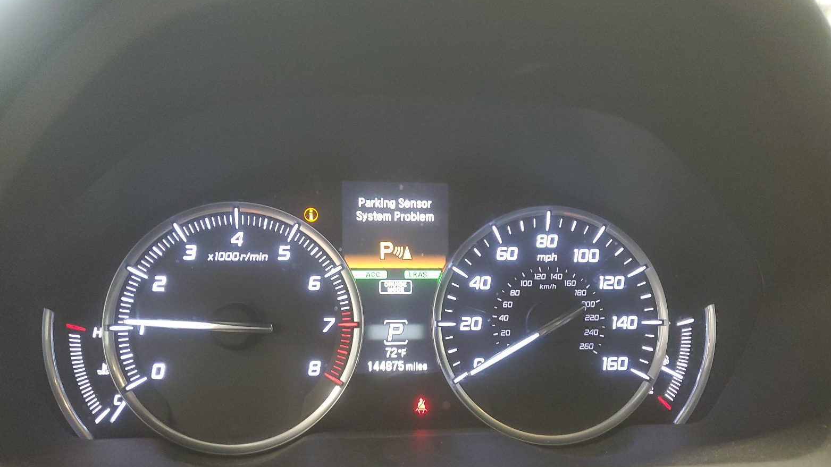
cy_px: 262
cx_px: 417
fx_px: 639
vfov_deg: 40.1
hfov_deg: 66.1
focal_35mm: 29
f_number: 1.5
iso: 289
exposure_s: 1/30
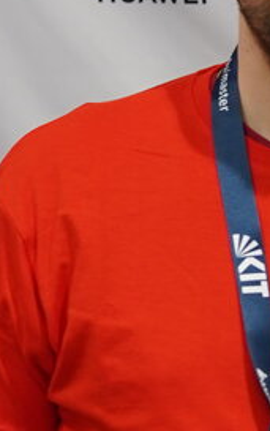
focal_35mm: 302
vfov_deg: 6.9
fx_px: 3550
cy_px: 437
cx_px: 963
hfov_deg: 4.1
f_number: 2.8
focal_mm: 50
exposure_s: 1/50
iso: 640
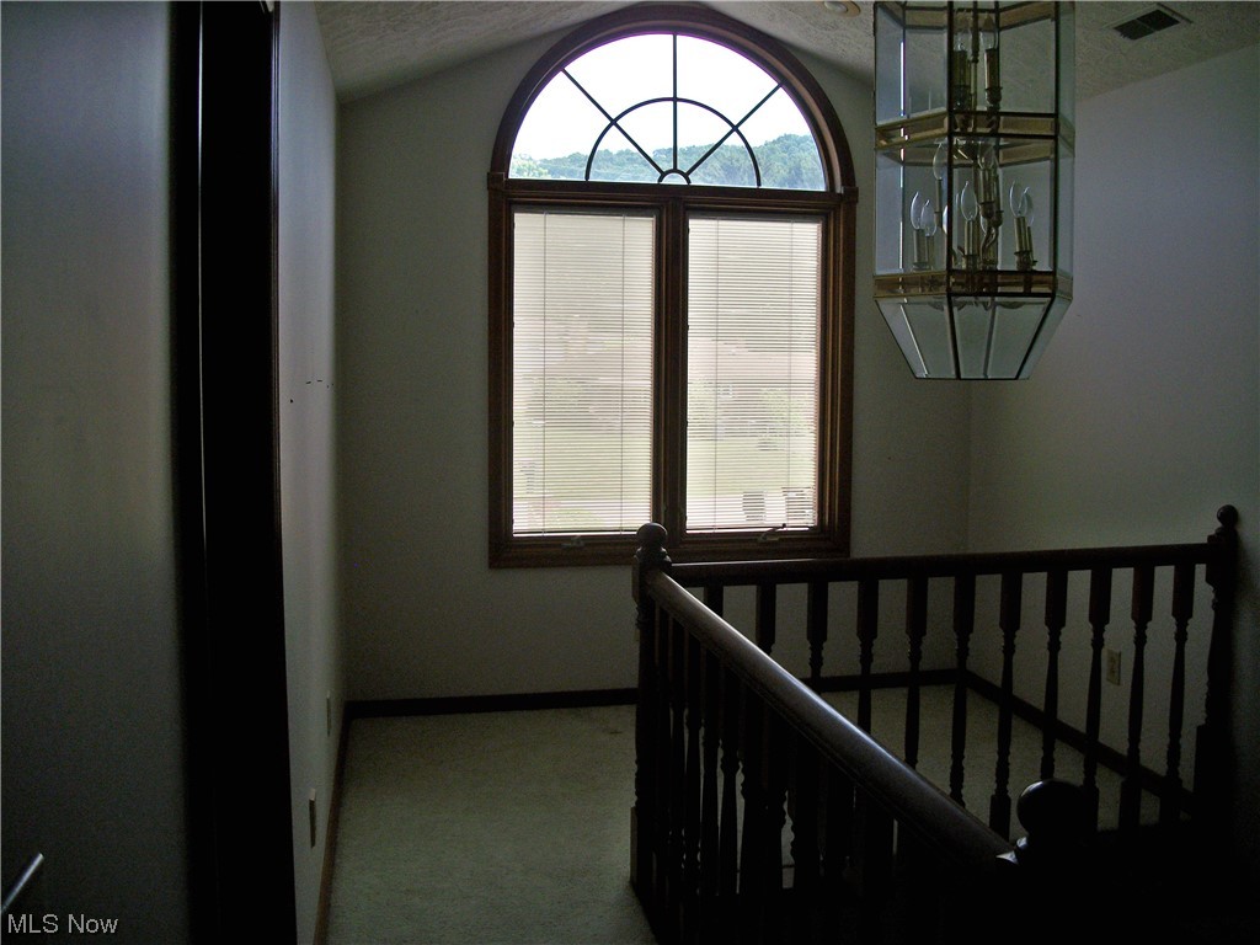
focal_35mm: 32
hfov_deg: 56.8
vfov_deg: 44.2
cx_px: 630
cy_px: 472
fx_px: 1165
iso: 80
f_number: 2.9
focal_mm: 5.7
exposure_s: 1/250
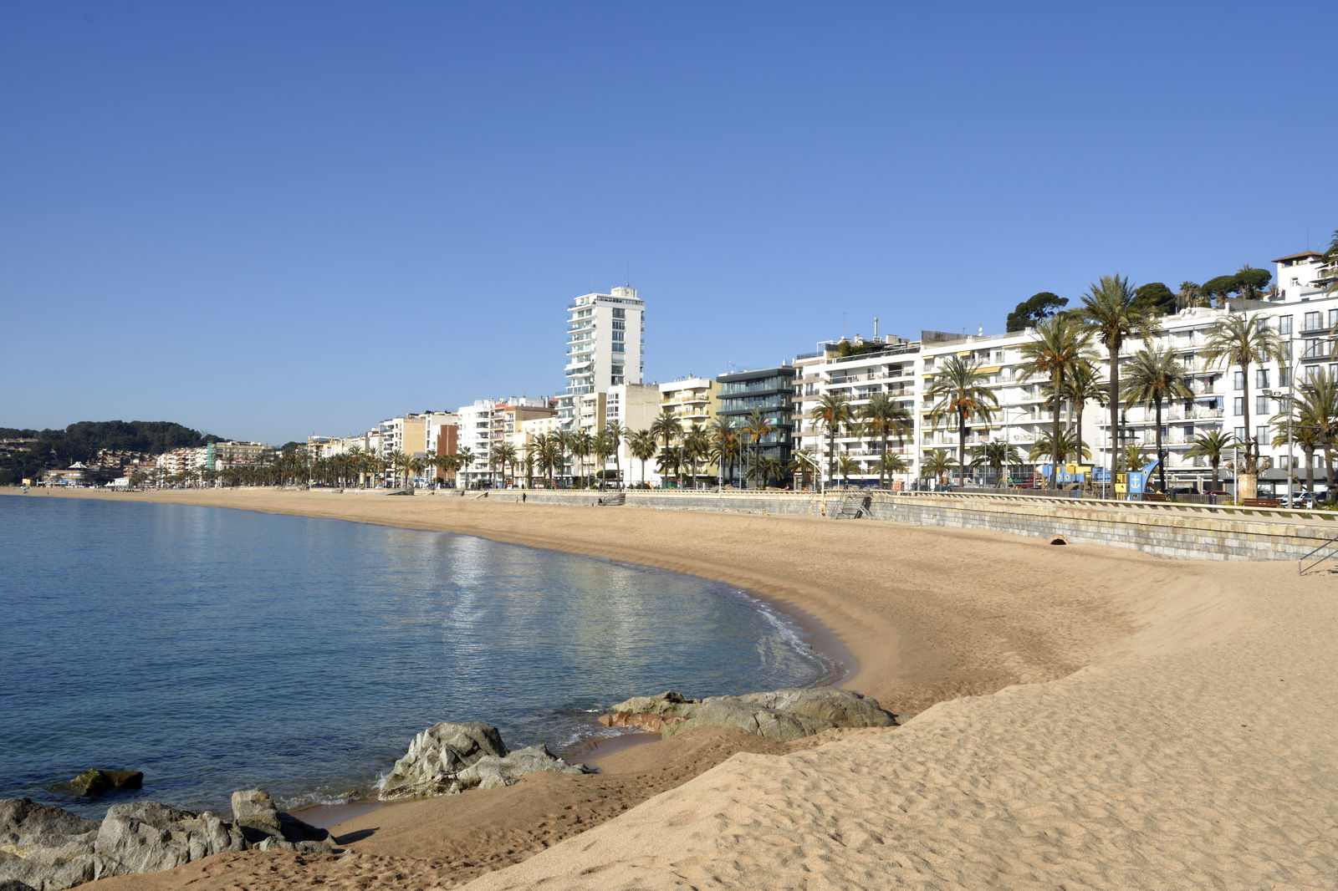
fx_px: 1338
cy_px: 446
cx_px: 669
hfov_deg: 53.1
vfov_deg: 36.9
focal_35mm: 36
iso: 100
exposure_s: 1/80
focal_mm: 24
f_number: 14
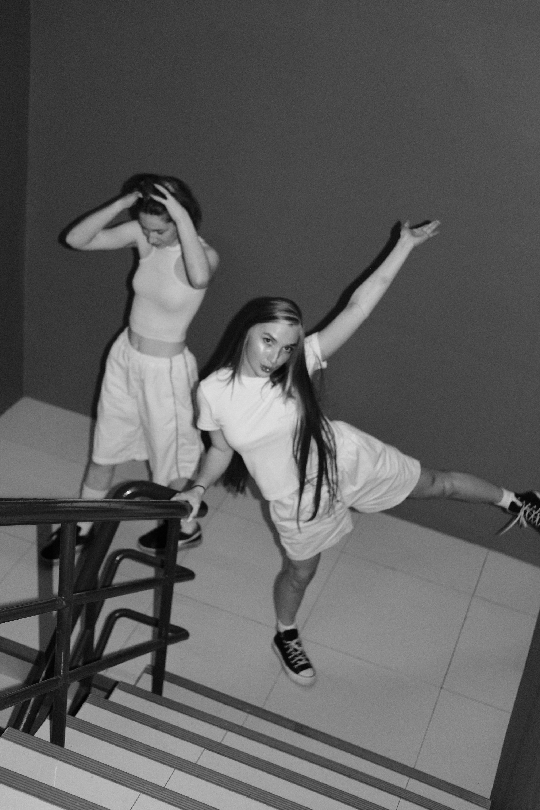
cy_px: 405
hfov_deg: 25.5
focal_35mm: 53
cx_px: 270
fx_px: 1192
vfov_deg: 37.5
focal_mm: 35
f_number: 2
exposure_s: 1/60
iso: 400
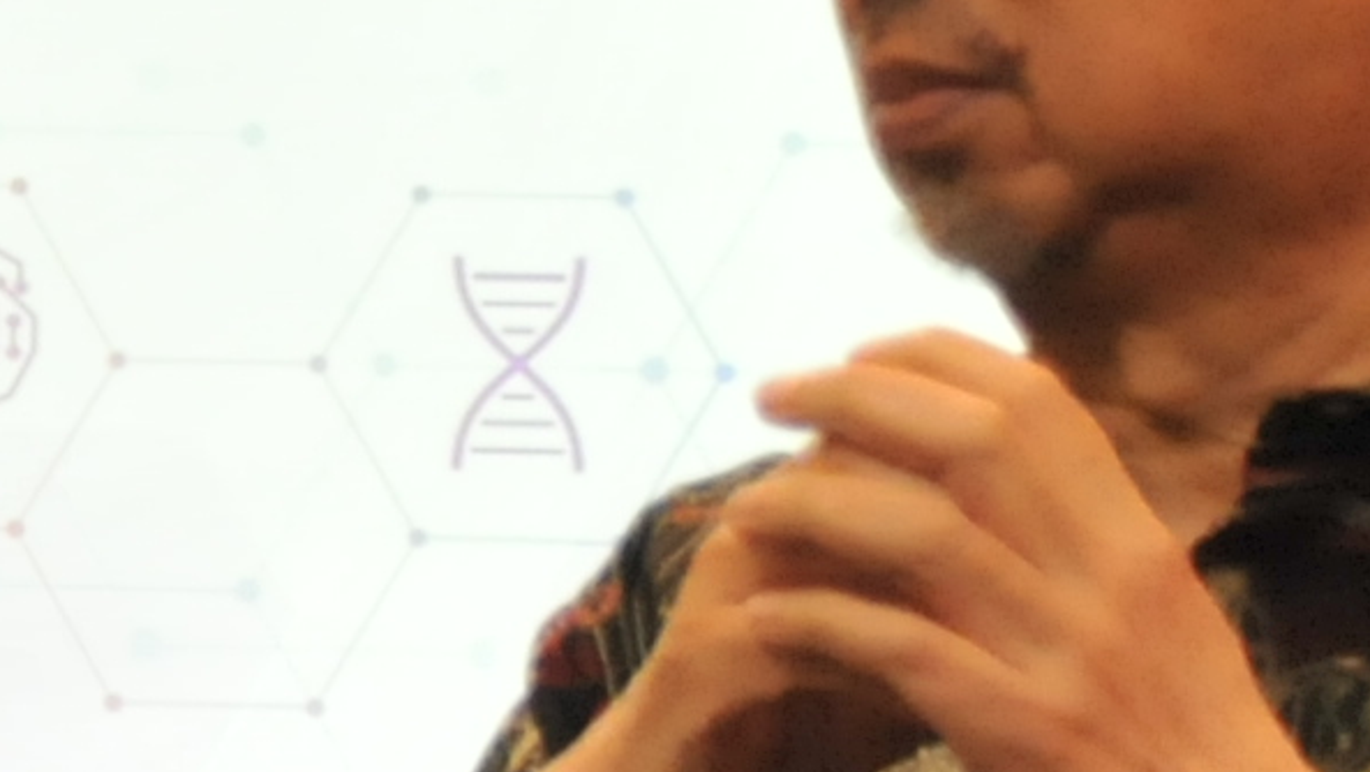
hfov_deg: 7.0
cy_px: -414
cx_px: -1712
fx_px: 10720
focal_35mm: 295
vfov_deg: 4.1
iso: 1000
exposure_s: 1/60
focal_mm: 26
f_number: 3.8
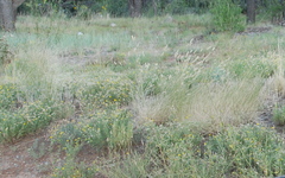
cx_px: 375
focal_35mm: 90
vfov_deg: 14.5
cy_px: 122
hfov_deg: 20.9
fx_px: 699
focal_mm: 22
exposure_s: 1/80
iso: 200
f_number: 4.5
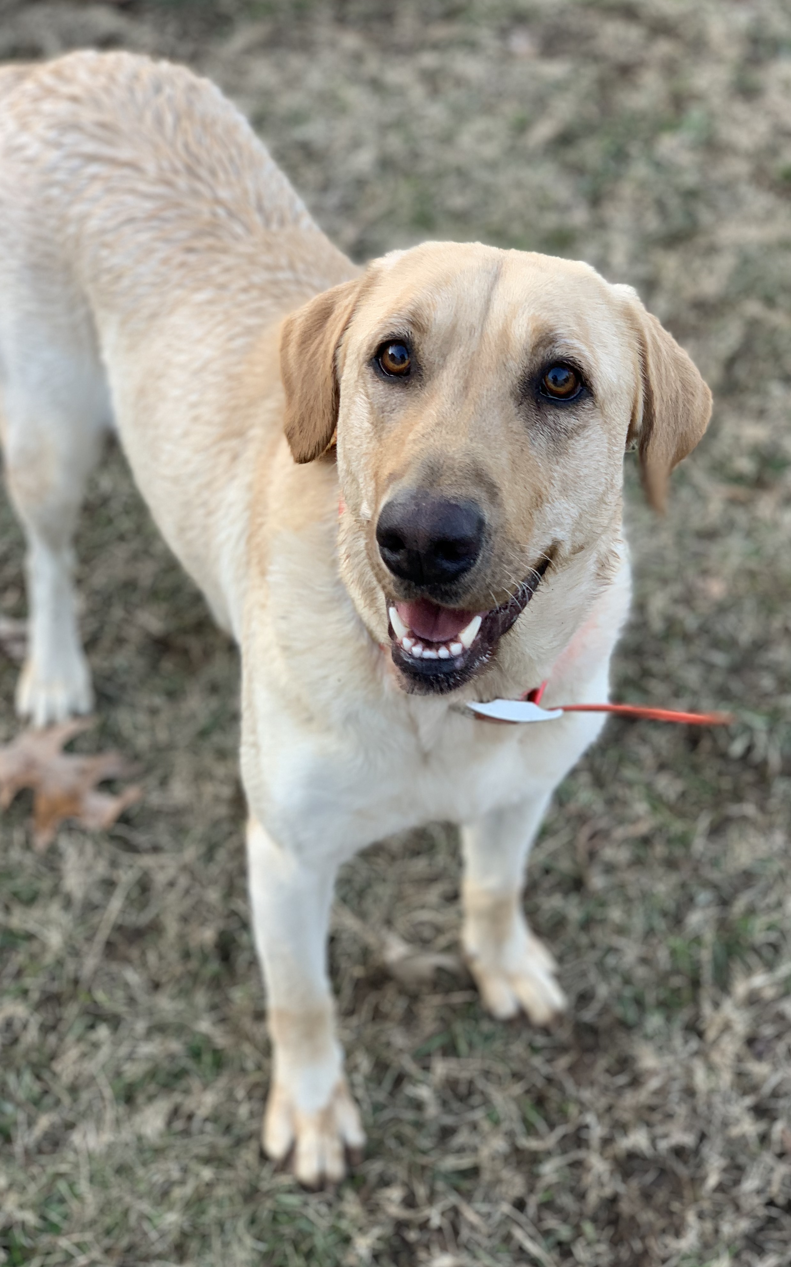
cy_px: 630
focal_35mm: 56
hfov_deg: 23.1
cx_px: 442
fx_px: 1932
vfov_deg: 36.3
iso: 64
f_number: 2.4
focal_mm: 6
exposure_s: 1/122
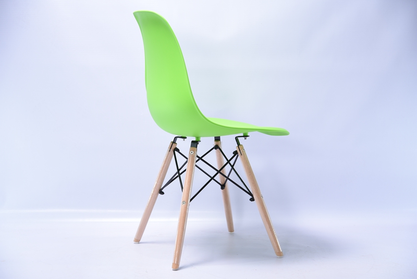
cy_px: 140
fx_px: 765
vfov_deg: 20.6
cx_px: 208
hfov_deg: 30.5
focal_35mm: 66
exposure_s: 1/50
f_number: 4.5
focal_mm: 66
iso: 125
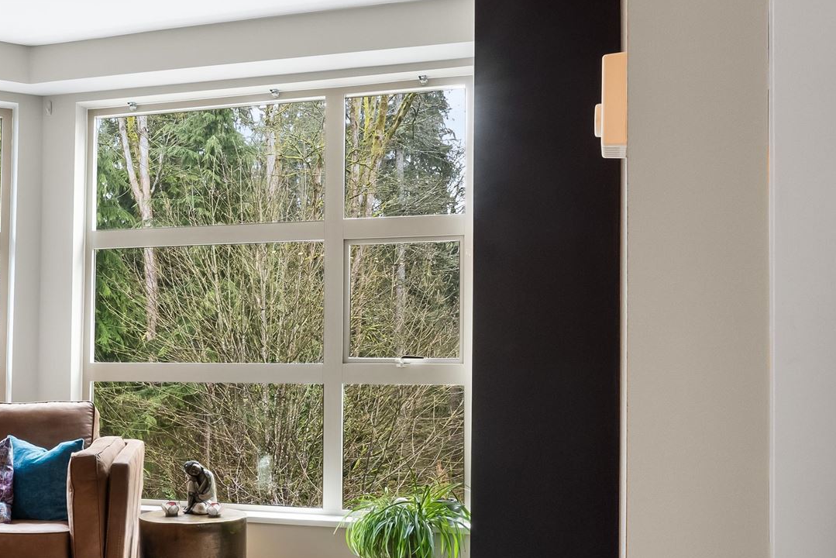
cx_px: 311
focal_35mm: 38
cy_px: 356
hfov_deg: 49.7
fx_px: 892
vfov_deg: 34.5
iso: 250
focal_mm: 9
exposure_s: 1.3
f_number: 9
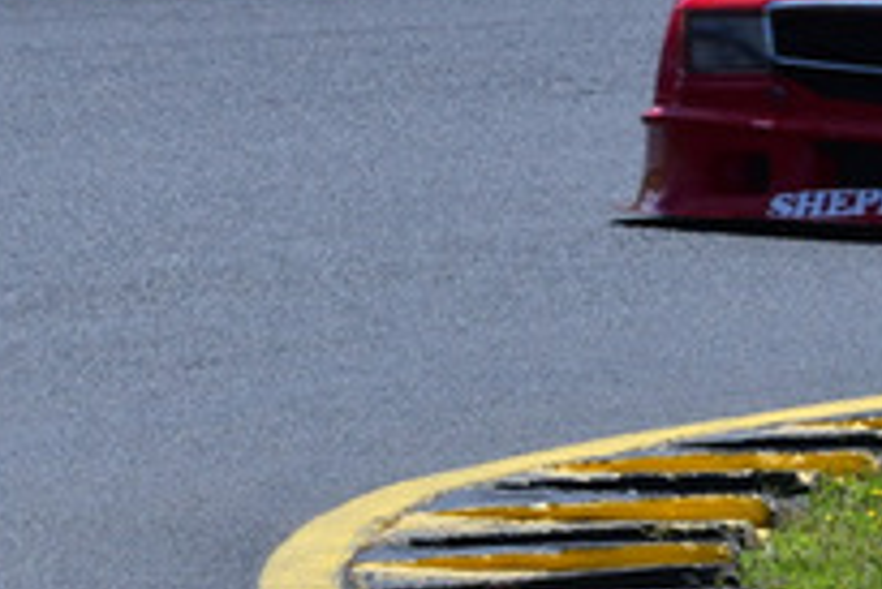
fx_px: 28635
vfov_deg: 1.2
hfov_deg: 1.8
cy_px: -224
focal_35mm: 1168
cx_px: 73
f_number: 11
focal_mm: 200
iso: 320
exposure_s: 1/640
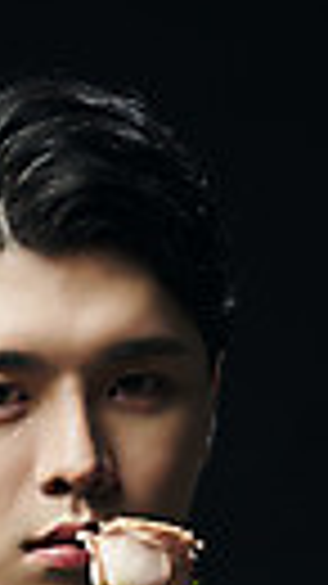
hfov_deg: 3.4
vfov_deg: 6.1
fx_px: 5481
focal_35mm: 354
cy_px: 508
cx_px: -173
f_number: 4
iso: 64
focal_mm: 110
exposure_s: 1/125
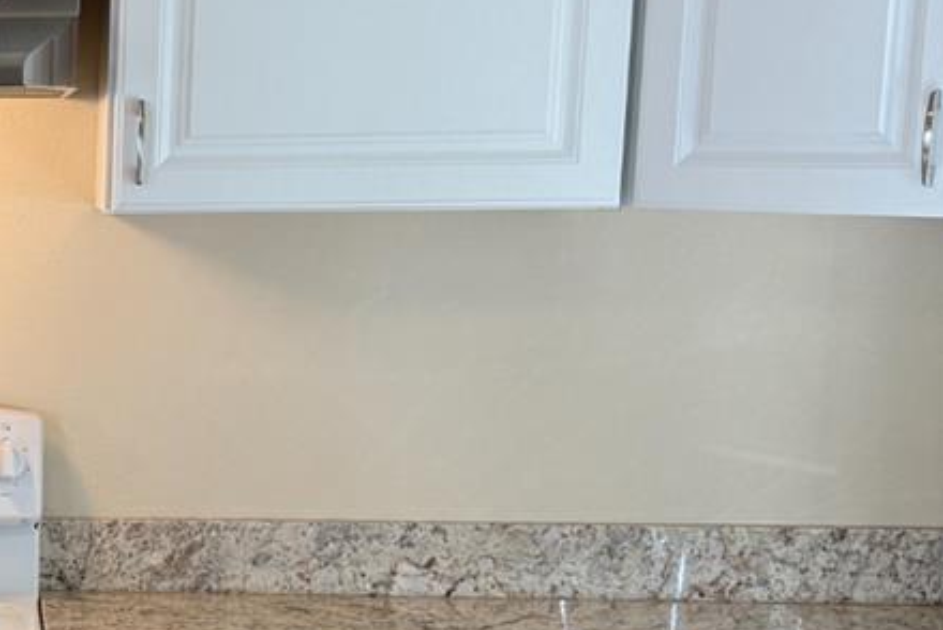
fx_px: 2228
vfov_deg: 15.9
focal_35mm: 85
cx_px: -256
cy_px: 552
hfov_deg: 21.7
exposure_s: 1/120
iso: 100
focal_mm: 6.76
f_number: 1.78
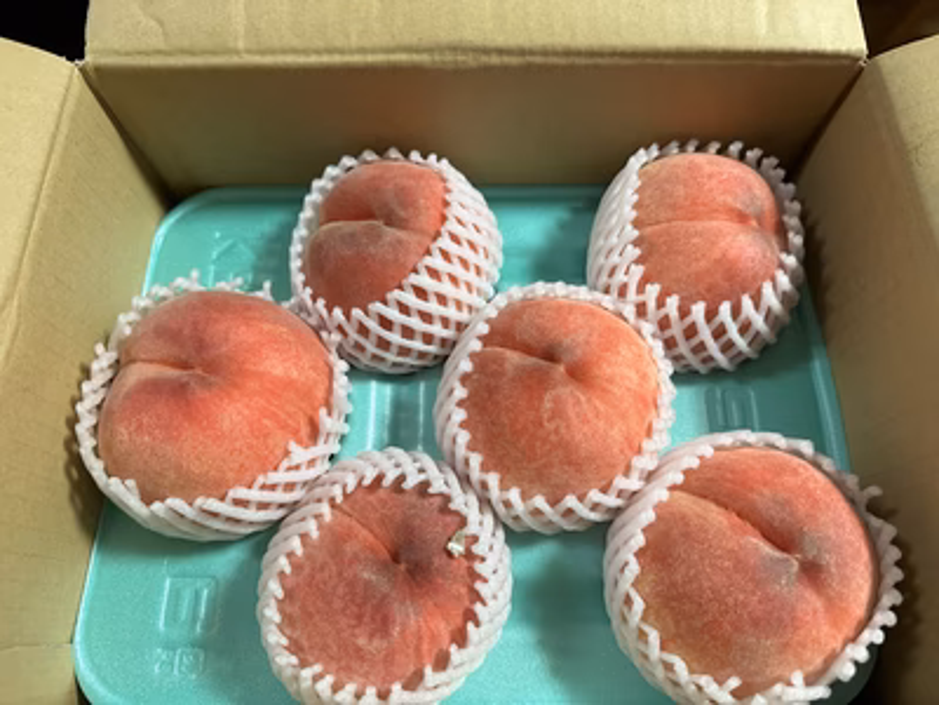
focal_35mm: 24
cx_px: 470
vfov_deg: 56.8
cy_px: 352
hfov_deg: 71.6
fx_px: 651
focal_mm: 6.86
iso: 500
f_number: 1.78
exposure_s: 1/60
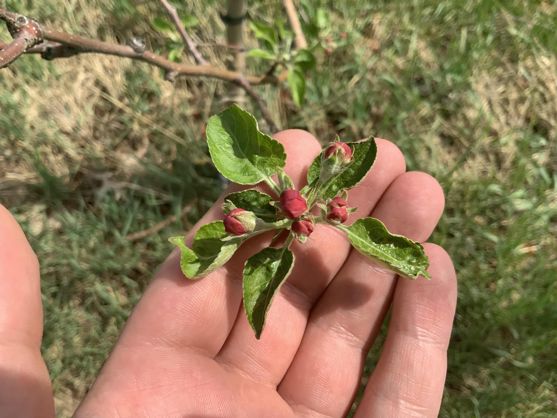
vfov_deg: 48.2
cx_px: 278
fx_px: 467
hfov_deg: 61.7
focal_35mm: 29
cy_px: 209
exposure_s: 1/1412
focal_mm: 3
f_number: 1.8
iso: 16
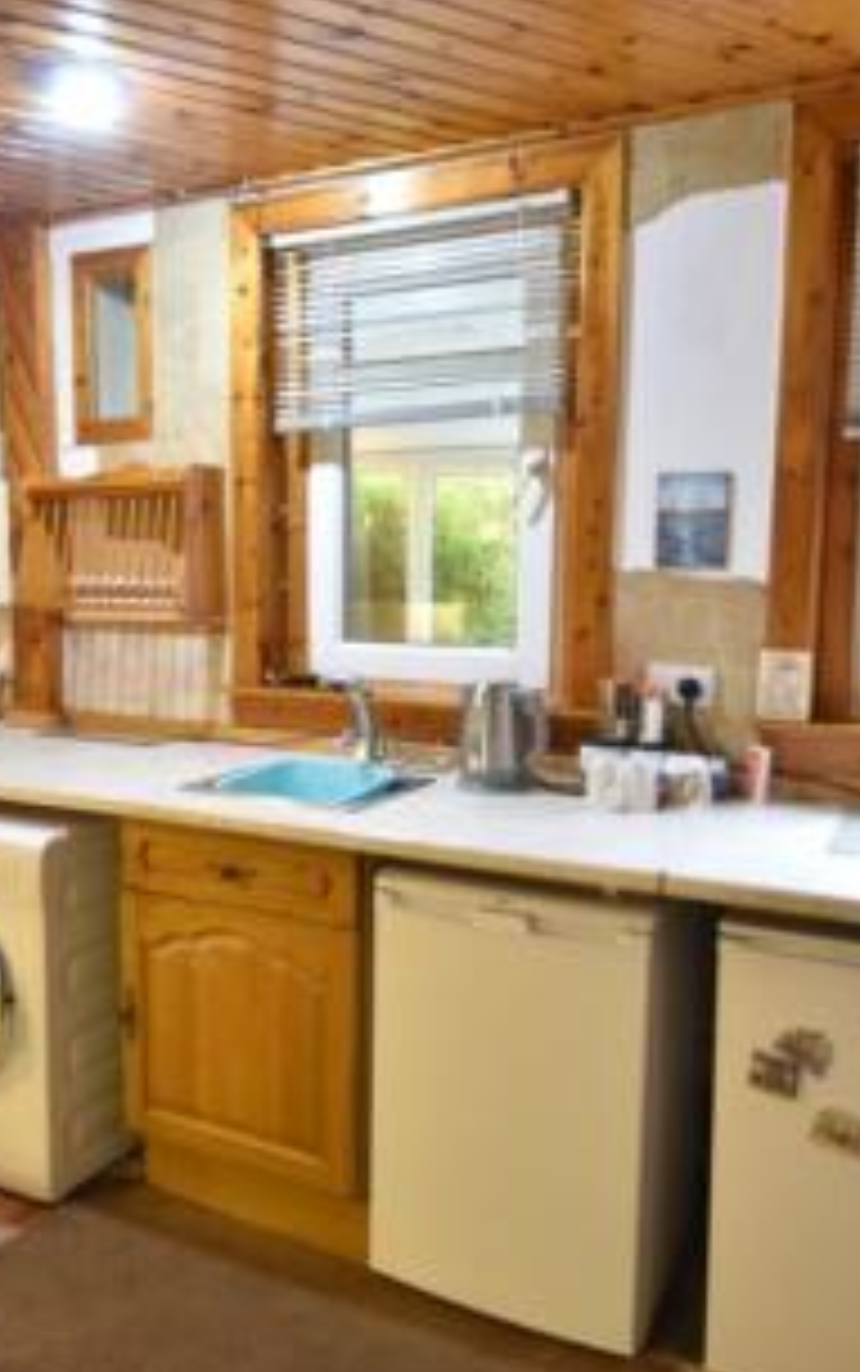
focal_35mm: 27
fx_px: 1026
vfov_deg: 67.6
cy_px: 673
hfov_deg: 45.5
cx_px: 428
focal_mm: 11.5
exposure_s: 1/20
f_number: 4.5
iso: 500
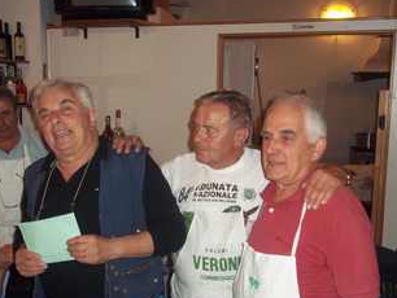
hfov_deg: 40.4
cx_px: 182
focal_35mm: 47
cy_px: 178
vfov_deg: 30.8
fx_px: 539
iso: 160
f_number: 3.1
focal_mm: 6.5
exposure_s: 1/30
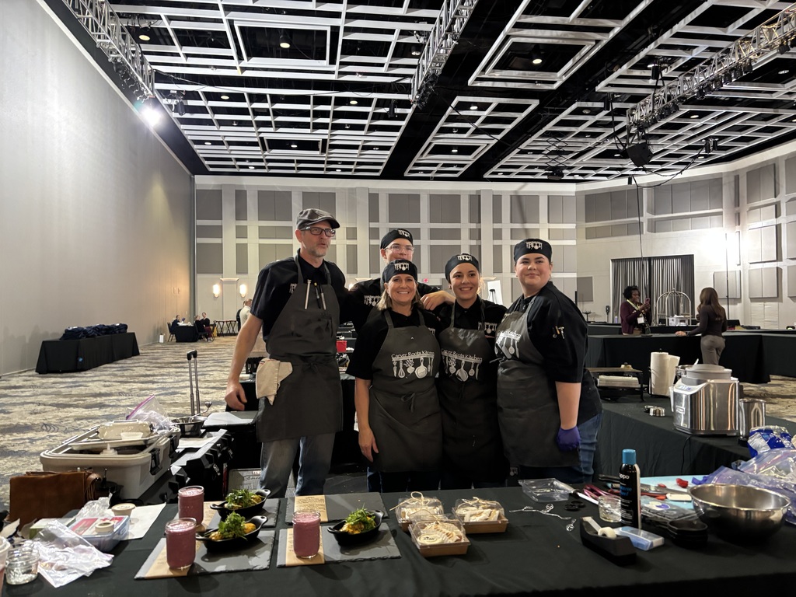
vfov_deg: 53.1
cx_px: 398
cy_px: 298
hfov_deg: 67.3
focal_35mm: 26
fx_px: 598
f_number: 1.6
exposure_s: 1/30
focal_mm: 5.96
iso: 500
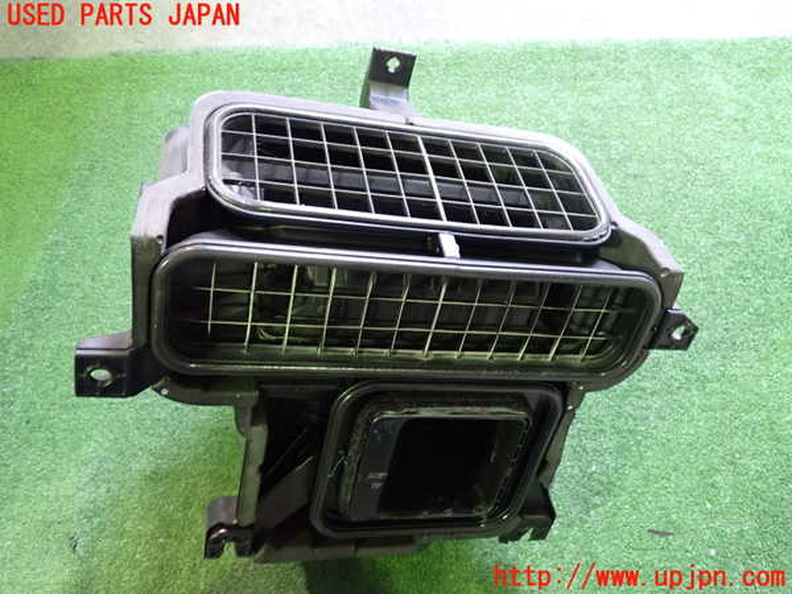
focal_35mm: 30
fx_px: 686
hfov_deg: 60.0
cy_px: 297
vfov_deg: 46.8
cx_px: 396
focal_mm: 5.4
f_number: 2.3
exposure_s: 1/25
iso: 800
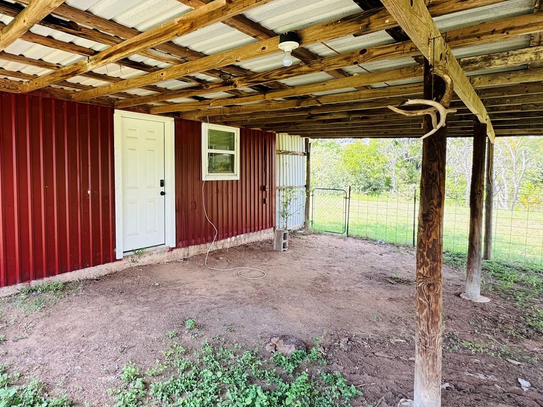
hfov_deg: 76.8
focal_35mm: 21
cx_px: 187
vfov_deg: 63.4
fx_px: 329
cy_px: 187
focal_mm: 2.22
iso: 50
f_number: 2.2
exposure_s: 1/99
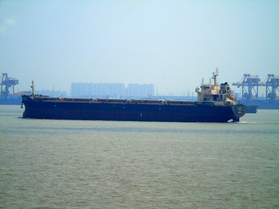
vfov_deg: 6.1
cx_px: 140
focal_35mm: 243
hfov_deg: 8.1
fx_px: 1959
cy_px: 104
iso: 80
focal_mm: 43
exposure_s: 1/1000
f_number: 4.8
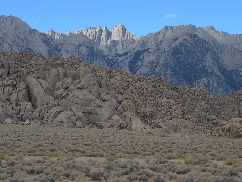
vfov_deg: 13.7
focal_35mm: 108
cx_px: 121
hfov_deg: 18.2
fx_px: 755
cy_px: 91
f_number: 3.5
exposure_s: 1/500
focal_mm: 12.8
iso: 80
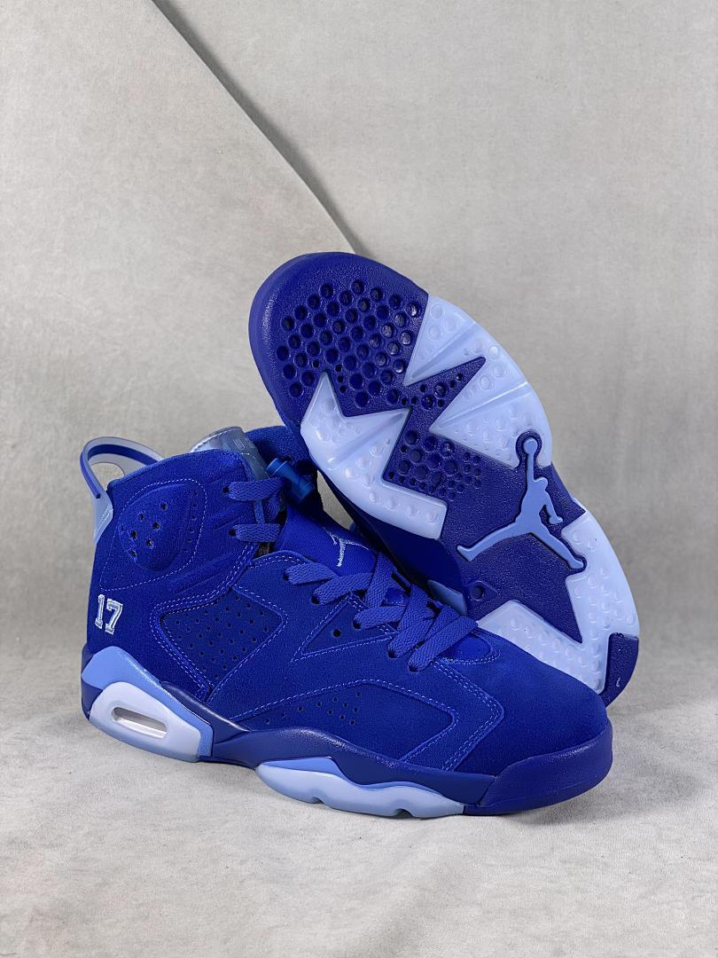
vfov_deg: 36.8
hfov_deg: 28.0
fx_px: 1438
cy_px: 479
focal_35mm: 52
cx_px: 359
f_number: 2
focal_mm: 6
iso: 20
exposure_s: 1/245
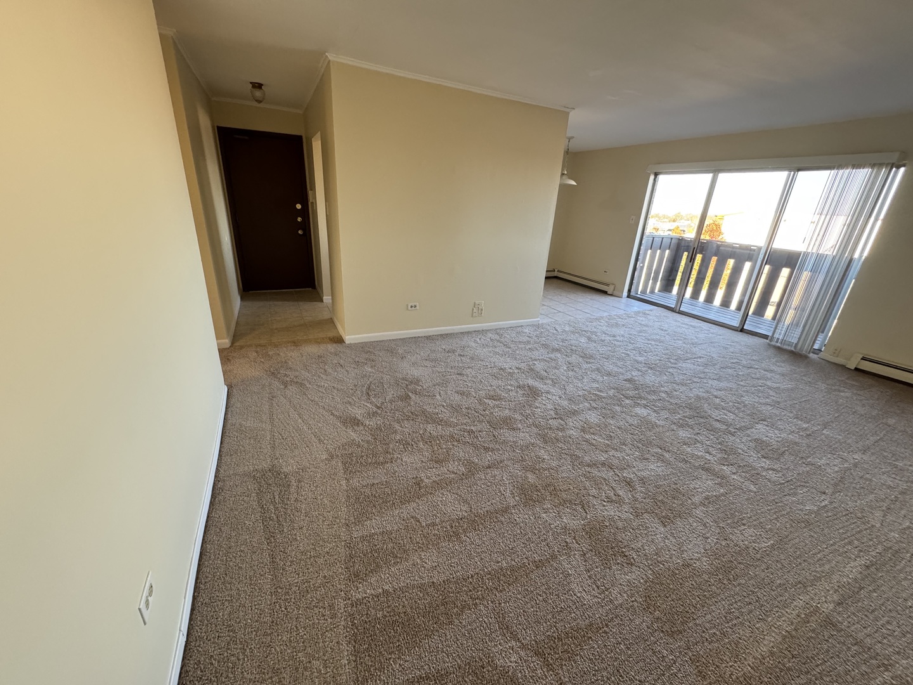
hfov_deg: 102.1
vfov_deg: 85.7
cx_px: 456
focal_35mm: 14
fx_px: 369
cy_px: 342
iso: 320
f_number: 2.2
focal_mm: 2.22
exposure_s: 1/120
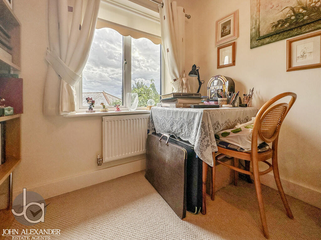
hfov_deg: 102.1
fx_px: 130
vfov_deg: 85.7
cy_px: 120
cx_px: 160
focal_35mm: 14
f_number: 2.2
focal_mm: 2.22
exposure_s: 1/487
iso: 40
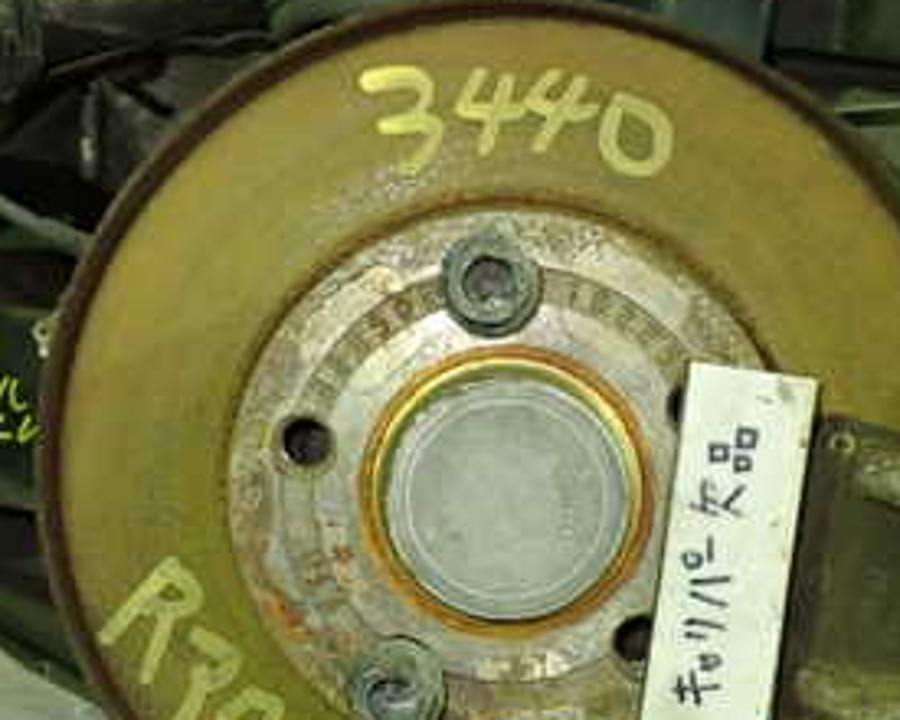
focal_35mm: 64
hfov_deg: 29.4
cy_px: 452
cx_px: 324
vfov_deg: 23.8
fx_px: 1705
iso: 640
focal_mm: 5.4
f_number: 2.3
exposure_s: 1/30
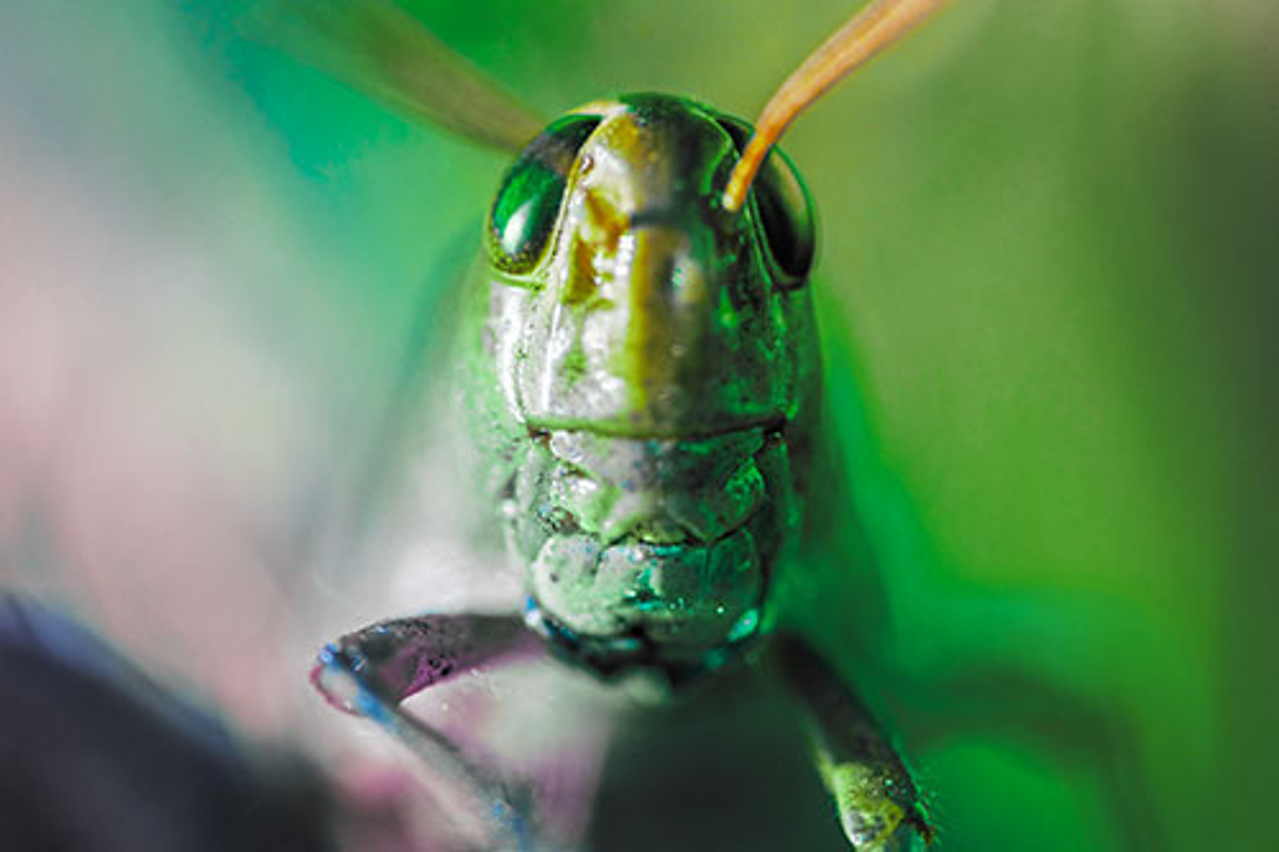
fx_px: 7458
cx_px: 640
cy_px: 426
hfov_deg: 9.8
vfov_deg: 6.5
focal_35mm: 210
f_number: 11
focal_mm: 210
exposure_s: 1/250
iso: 450
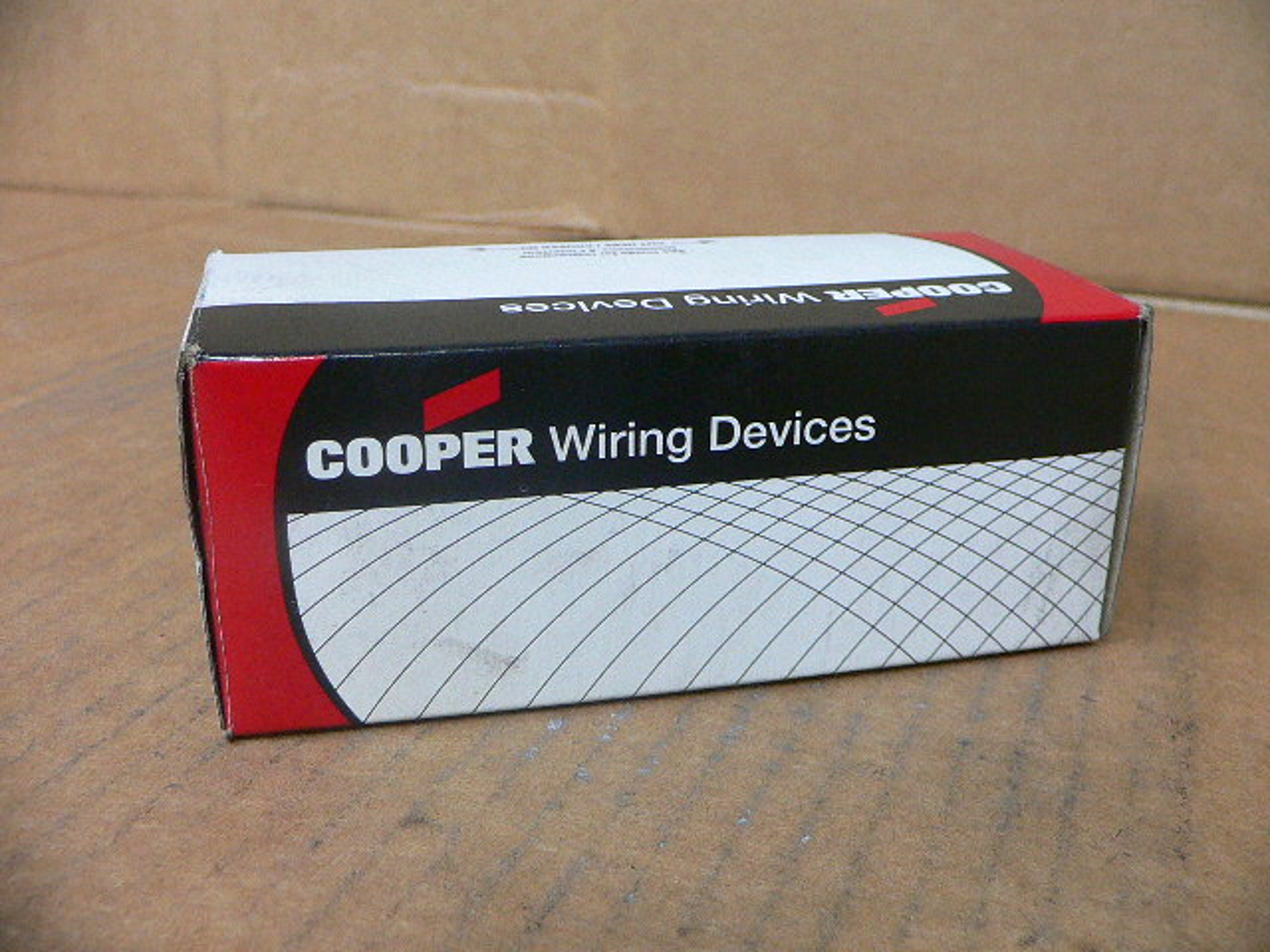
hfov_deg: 52.6
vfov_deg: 40.7
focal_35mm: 35
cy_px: 476
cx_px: 635
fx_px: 1284
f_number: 2.8
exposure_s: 1/20
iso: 200
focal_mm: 4.6
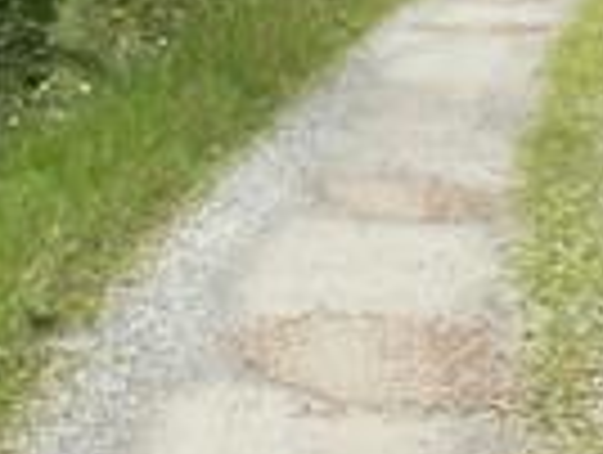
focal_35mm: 167
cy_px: -337
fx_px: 2914
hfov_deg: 11.8
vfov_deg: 8.6
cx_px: 490
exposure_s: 1/80
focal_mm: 5.86
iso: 50
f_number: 4
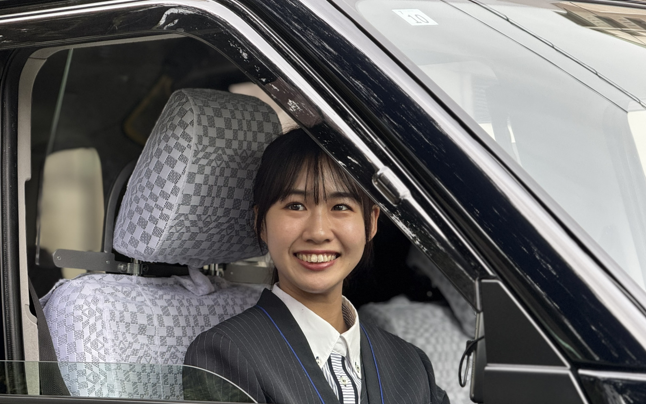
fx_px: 2254
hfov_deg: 16.3
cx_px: 322
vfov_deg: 10.2
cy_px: 237
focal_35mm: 128
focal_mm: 15.66
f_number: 2.8
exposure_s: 1/99
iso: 125
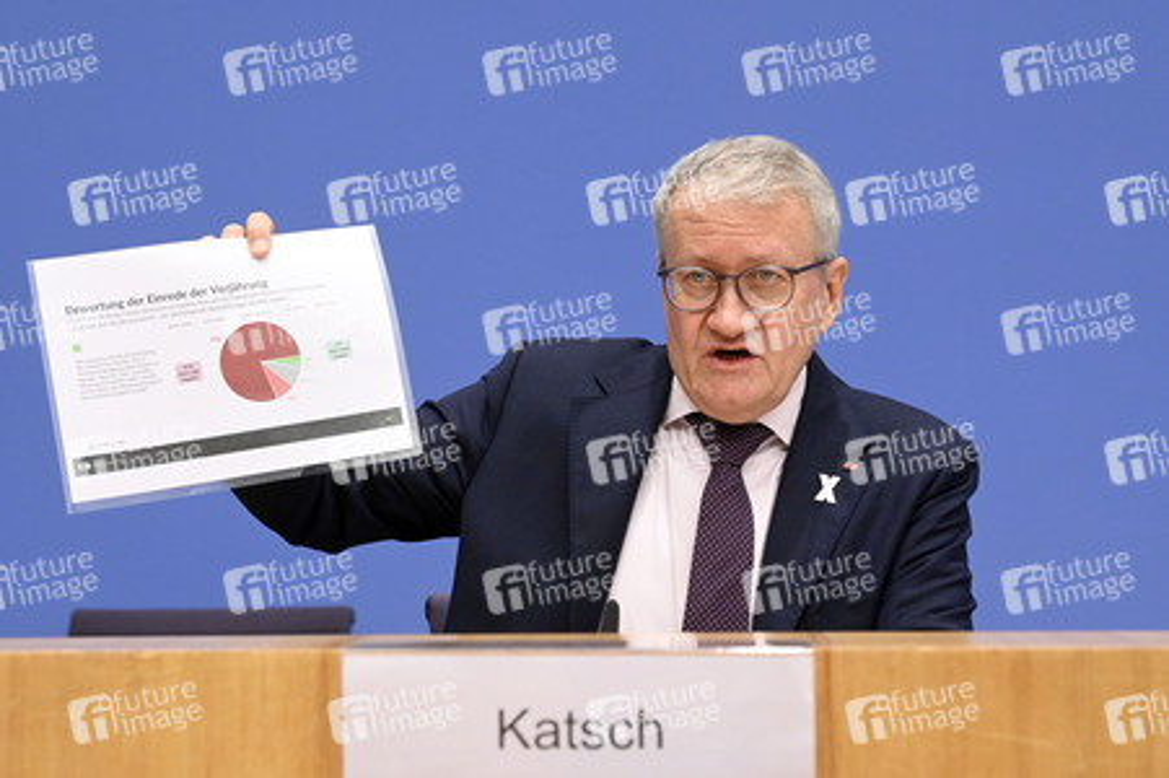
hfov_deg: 25.4
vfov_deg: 17.0
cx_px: 584
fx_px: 2596
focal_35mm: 80
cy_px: 389
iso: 5000
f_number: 6.3
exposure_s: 1/400
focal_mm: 80
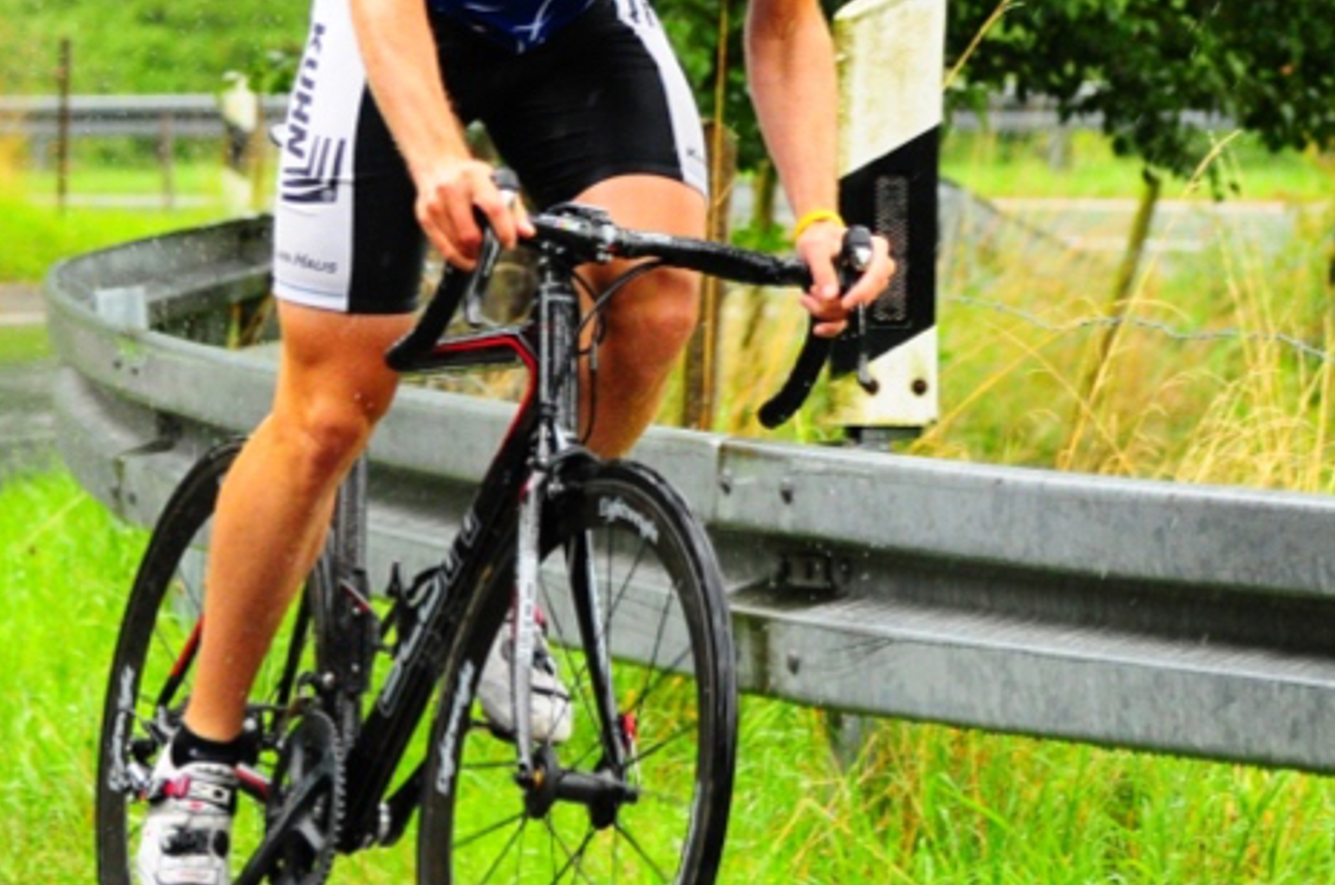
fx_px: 10443
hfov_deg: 7.3
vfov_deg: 4.8
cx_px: 265
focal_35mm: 282
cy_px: 135
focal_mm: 85
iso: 1600
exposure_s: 1/640
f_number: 4.5
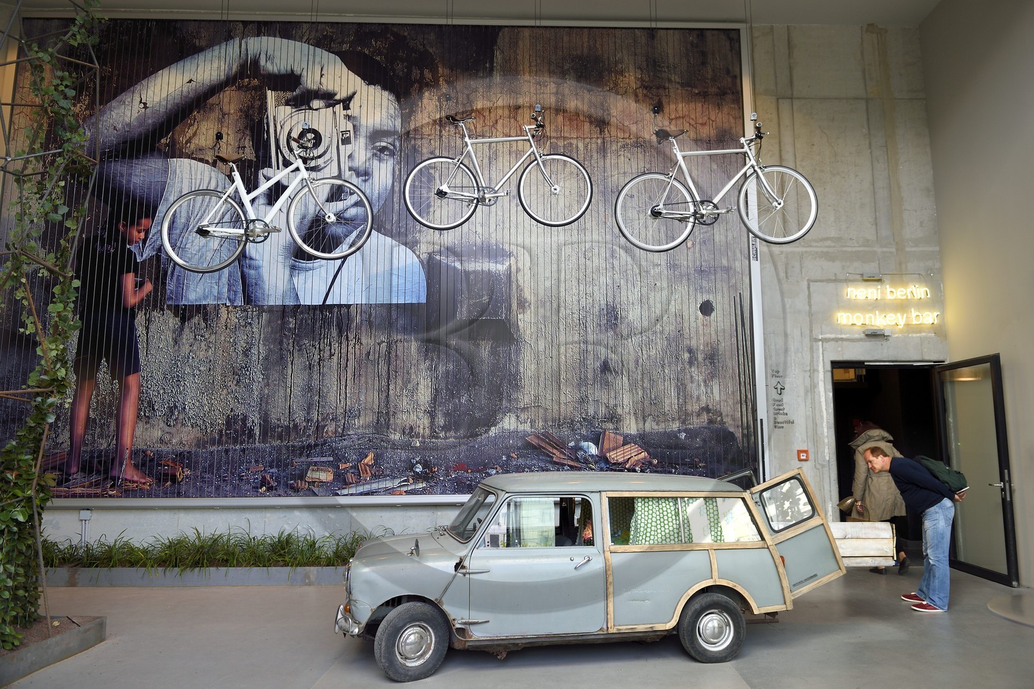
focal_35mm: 24
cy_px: 344
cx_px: 517
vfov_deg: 53.1
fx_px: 689
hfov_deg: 73.8
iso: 200
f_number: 4
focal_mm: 24
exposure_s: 1/80
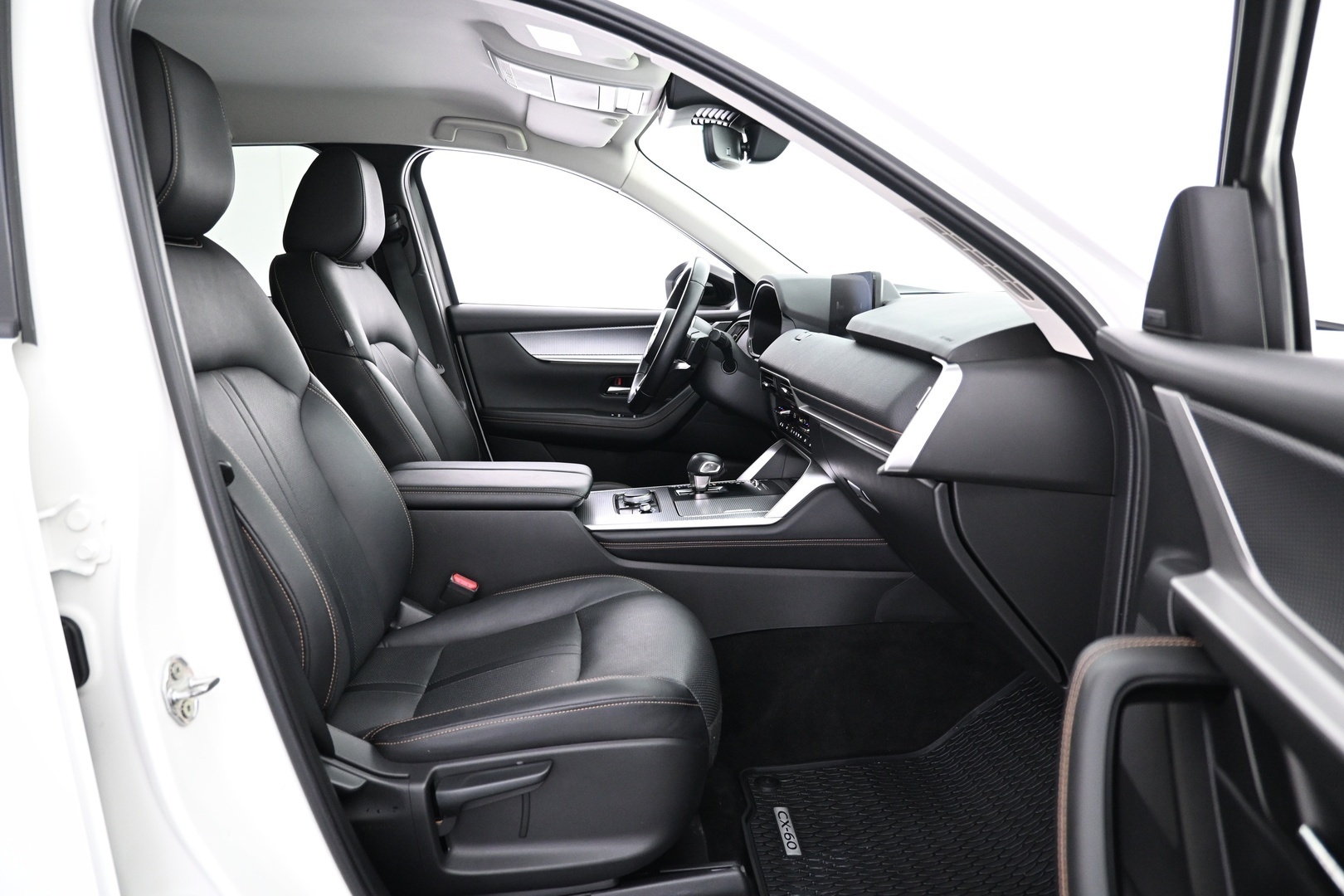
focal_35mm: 24
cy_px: 448
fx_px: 896
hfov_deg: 73.7
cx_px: 672
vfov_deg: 53.1
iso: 1600
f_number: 3.5
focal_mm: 16
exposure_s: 1/15
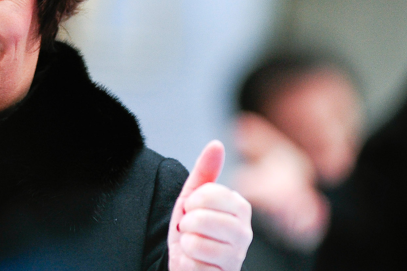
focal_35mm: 727
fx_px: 8214
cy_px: 90
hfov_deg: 2.8
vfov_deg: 1.9
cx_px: -73
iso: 800
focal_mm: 300
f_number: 2.8
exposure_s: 1/500
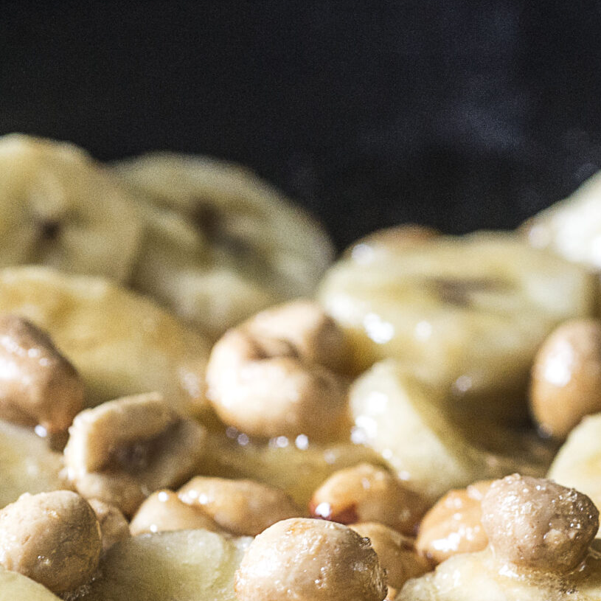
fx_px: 3143
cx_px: 507
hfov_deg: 10.9
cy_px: 487
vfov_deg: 10.9
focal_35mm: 160
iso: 3200
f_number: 5.6
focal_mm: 60
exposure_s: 1/60
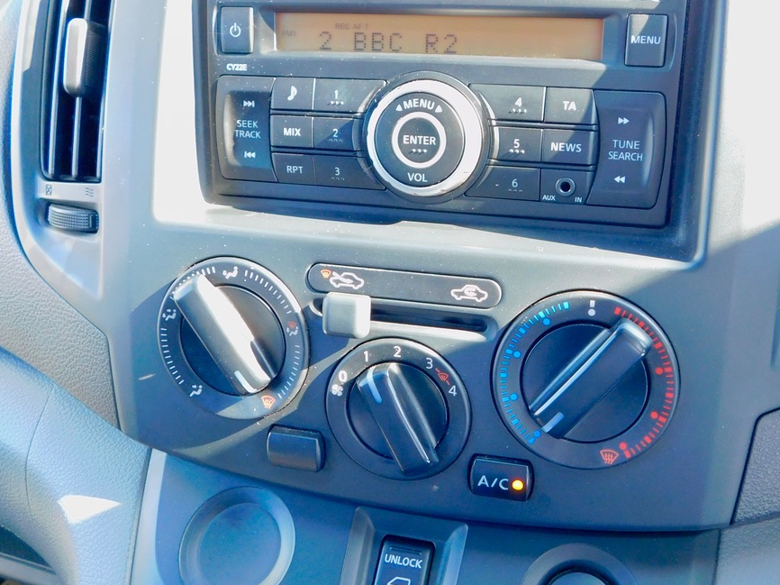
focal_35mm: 34
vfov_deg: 41.7
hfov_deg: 53.7
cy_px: 260
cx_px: 458
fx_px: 766
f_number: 3
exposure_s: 1/30
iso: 140
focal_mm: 4
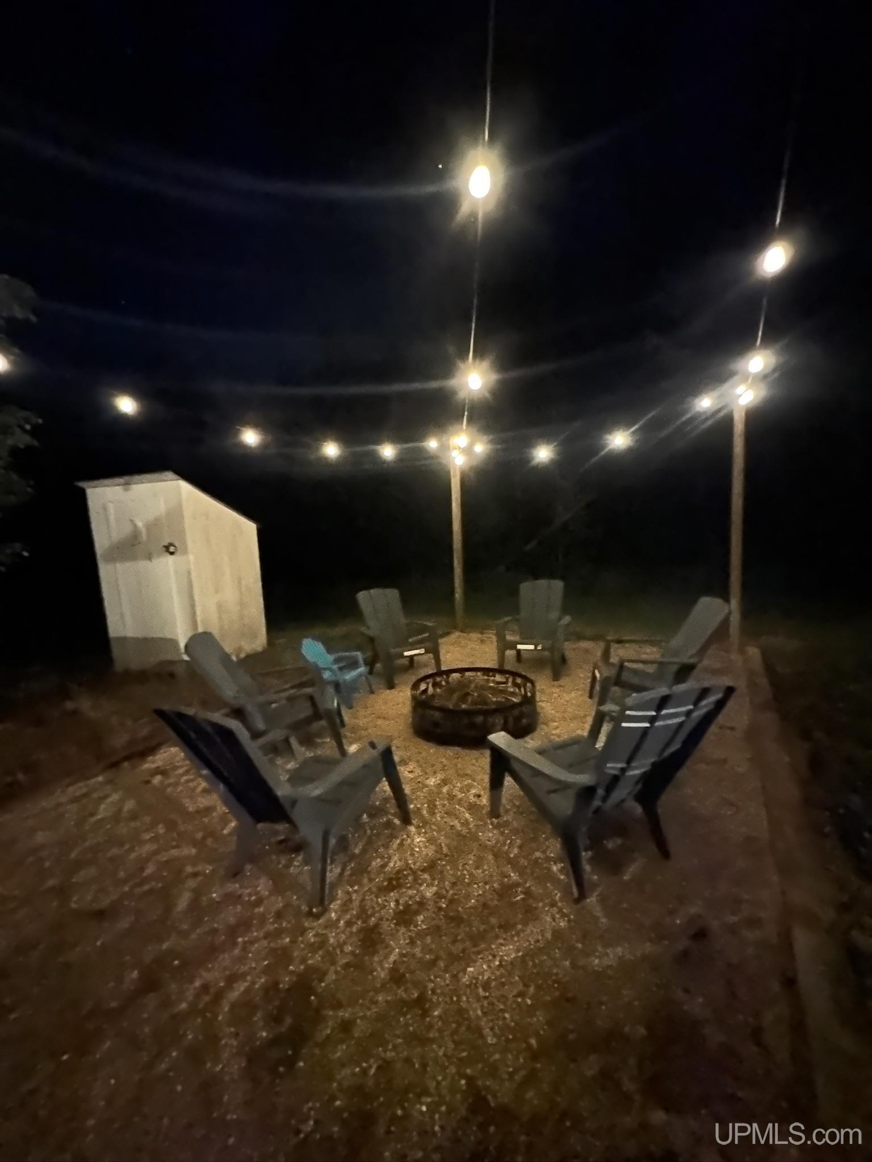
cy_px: 581
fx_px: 470
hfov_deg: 85.7
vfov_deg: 102.1
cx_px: 436
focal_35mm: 14
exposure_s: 1/2
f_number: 2.2
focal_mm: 2.22
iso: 10000
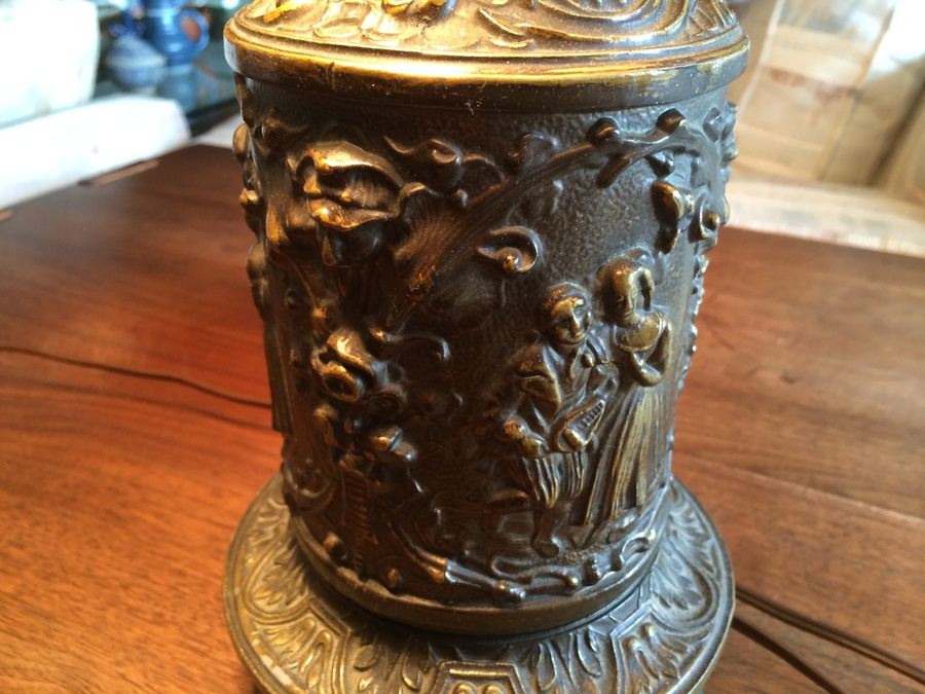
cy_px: 347
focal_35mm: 30
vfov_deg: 46.8
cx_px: 462
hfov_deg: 60.0
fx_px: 802
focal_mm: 4.12
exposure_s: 1/30
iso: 125
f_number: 2.2
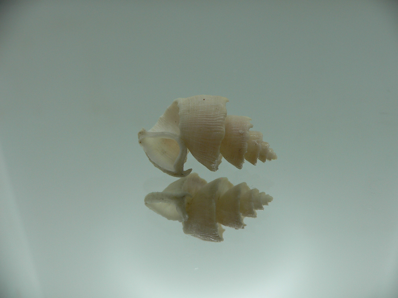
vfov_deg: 40.7
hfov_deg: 52.6
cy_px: 149
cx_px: 199
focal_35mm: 35
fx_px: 402
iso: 80
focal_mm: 4.6
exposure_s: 1/100
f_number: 2.8
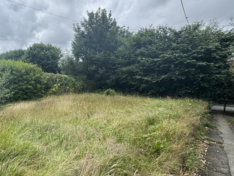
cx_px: 68
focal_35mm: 23
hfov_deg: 70.6
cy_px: 102
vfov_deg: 58.6
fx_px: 155
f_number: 2.2
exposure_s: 1/565
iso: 40
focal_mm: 2.22
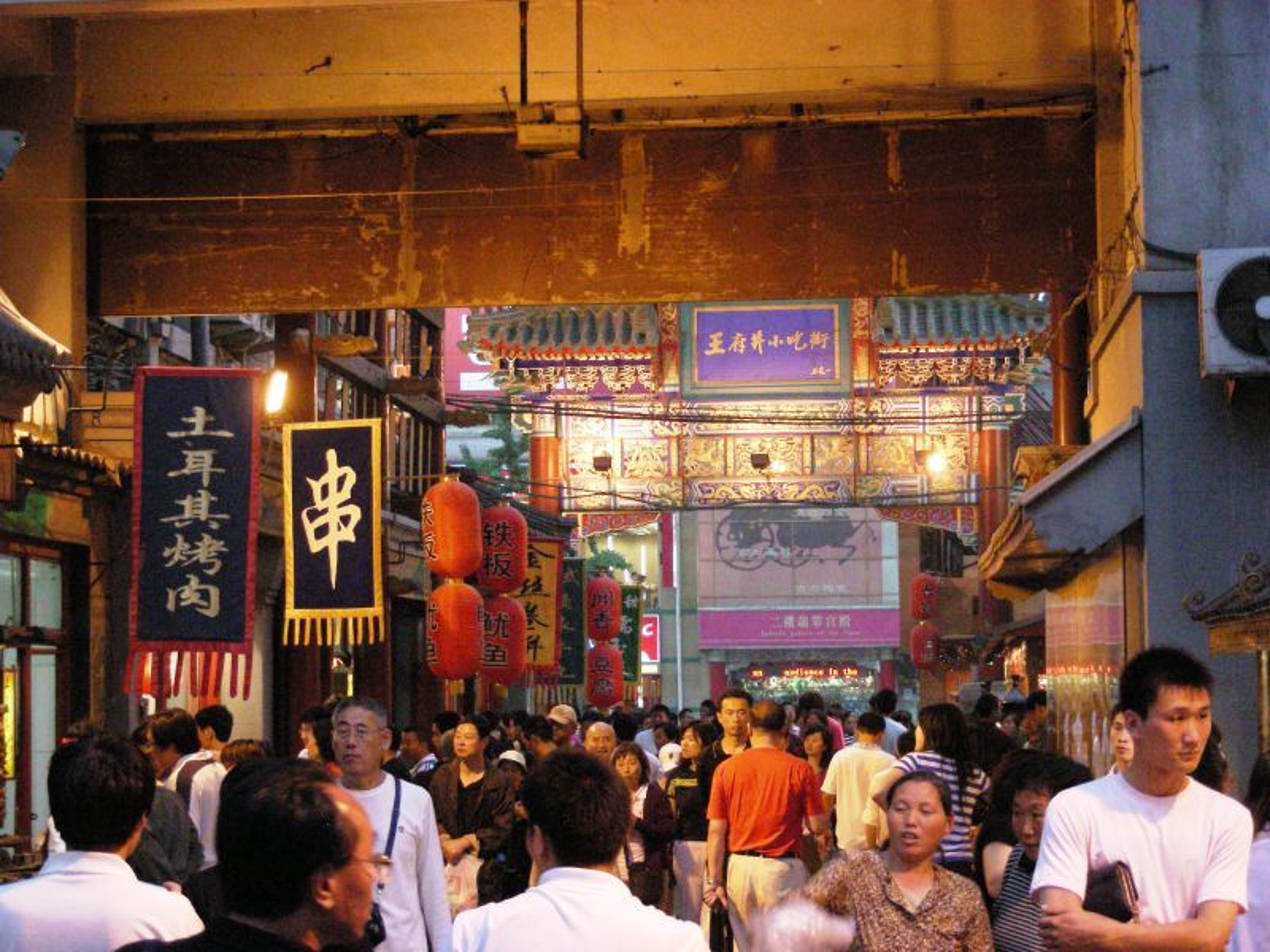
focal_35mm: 87
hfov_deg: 22.5
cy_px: 476
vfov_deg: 17.0
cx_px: 635
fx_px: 3192
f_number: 3.5
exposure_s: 1/60
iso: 367
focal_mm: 14.6
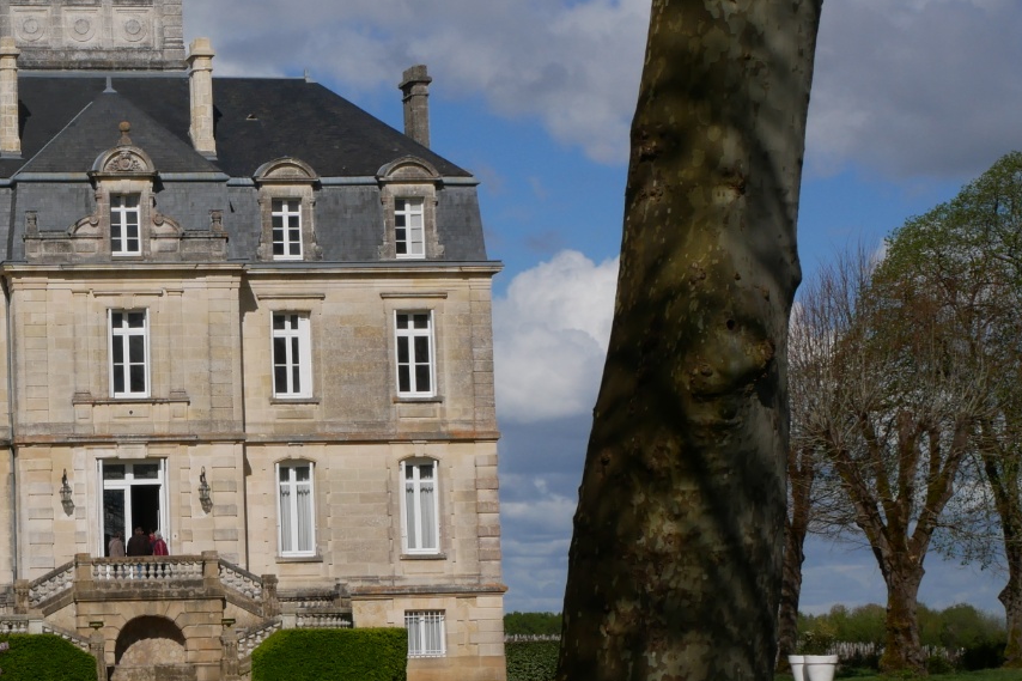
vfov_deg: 11.7
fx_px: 3321
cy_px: 312
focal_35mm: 117
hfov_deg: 17.2
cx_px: 93
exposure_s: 1/500
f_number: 13
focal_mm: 30
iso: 200
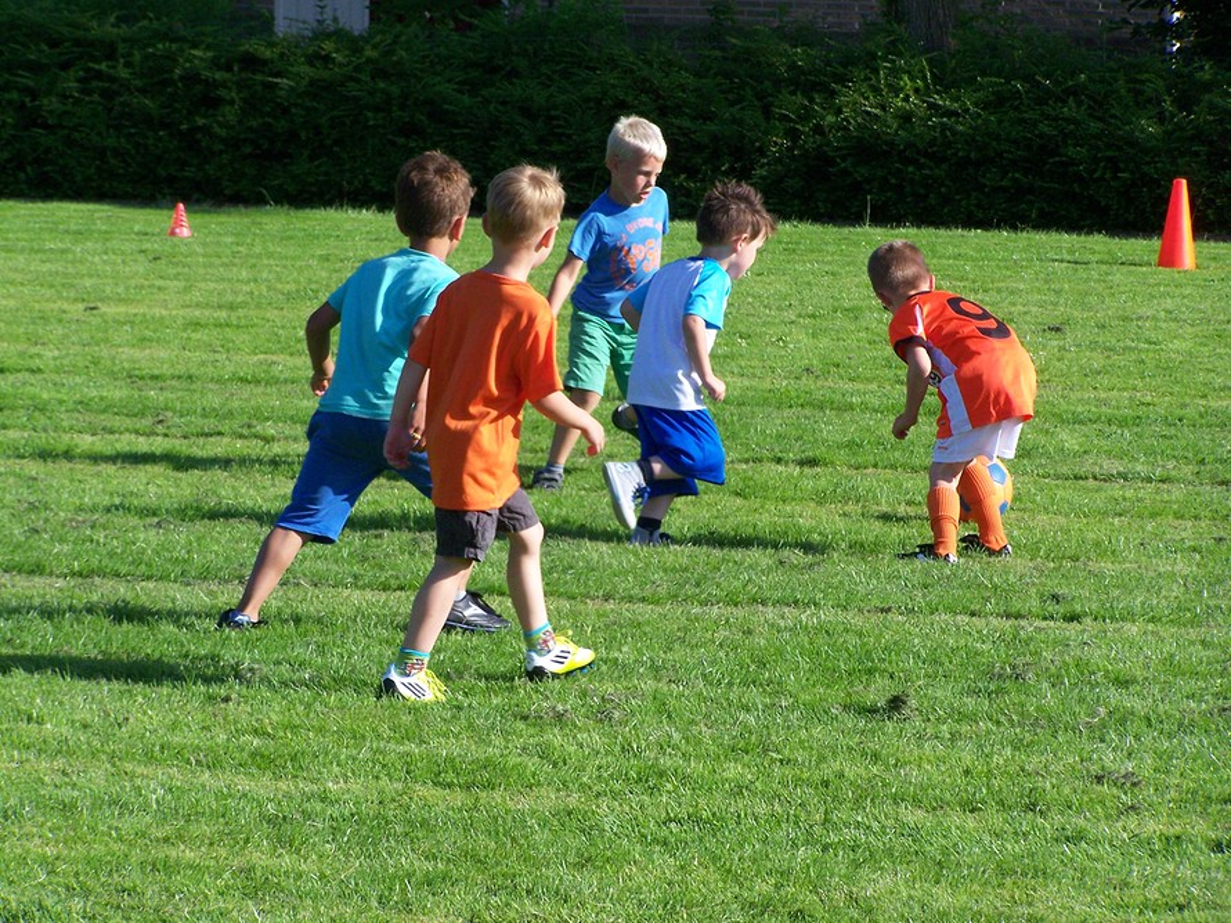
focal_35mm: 169
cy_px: 462
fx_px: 6008
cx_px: 616
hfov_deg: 11.7
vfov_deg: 8.8
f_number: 4.5
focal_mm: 28
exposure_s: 1/640
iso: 160
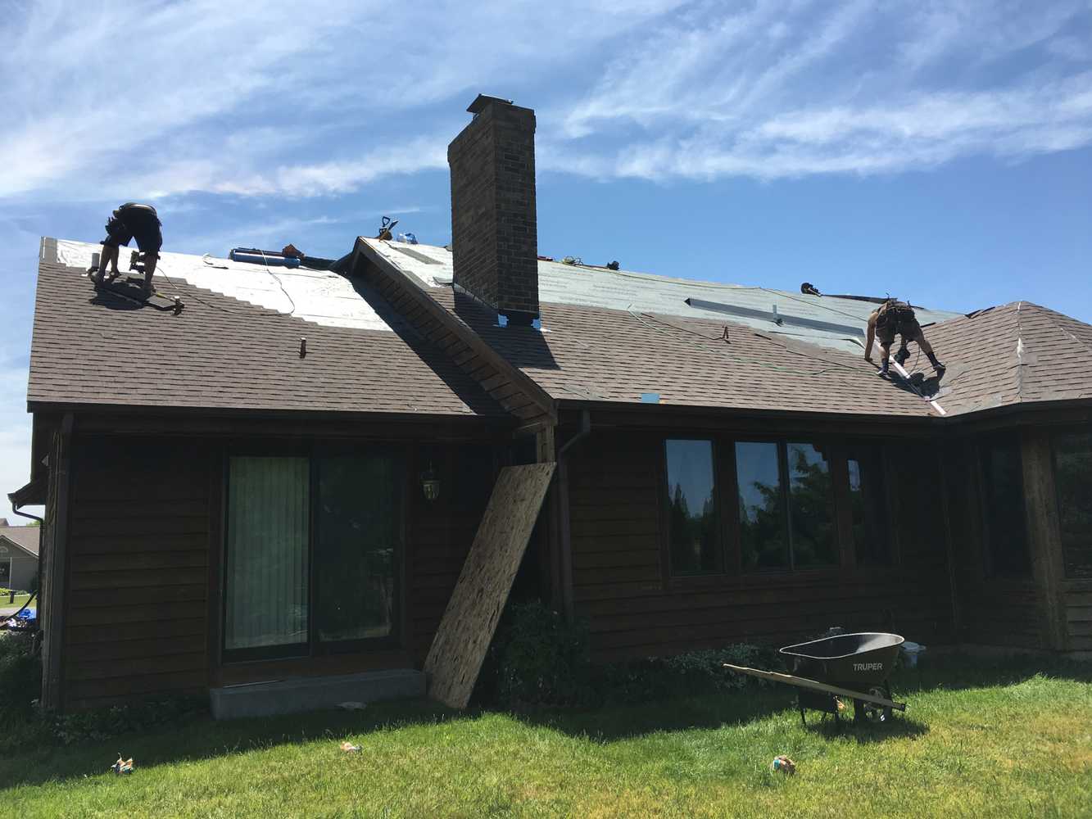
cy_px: 410
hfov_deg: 61.7
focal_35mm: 29
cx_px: 546
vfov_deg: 48.2
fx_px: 915
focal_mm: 4.15
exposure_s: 1/1261
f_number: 2.2
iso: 25
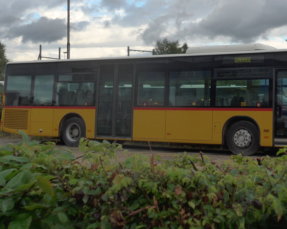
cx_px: 179
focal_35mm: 68
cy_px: 65
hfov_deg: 27.8
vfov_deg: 22.3
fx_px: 577
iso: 160
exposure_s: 1/800
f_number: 2.8
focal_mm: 9
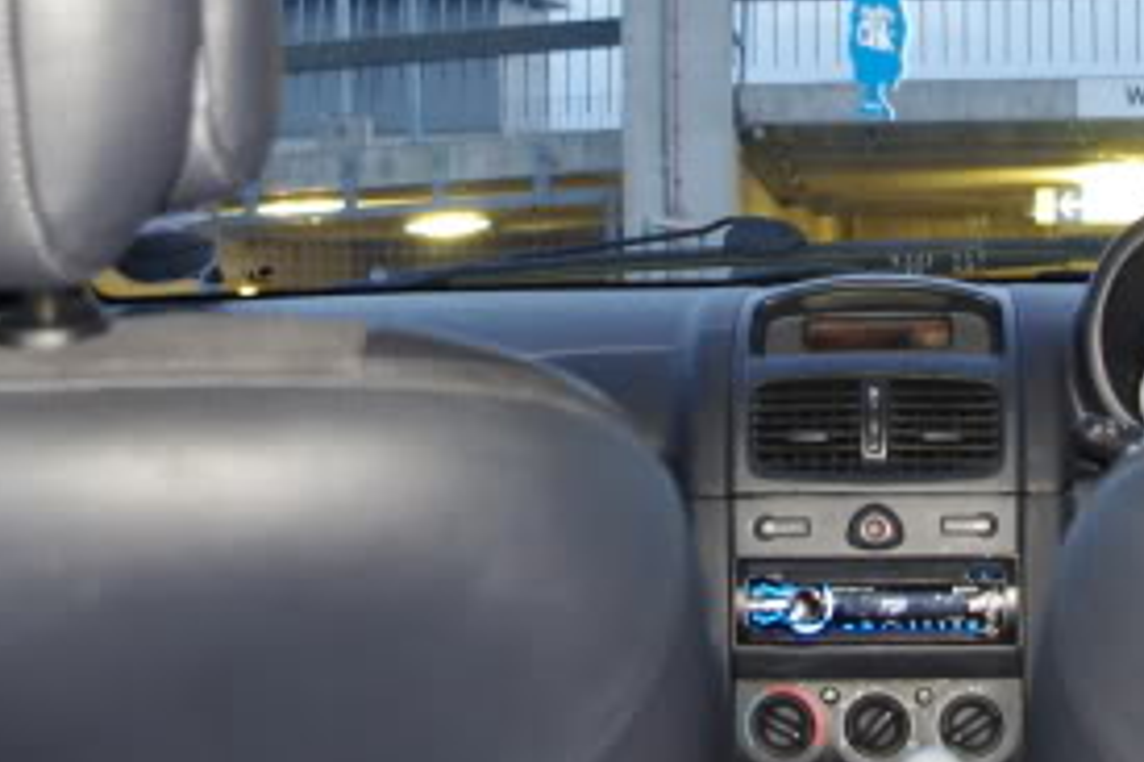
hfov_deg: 22.5
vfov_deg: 15.1
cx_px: 763
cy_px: 152
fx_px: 2858
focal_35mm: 90
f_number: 4
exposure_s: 1/13
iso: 800
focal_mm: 21.2
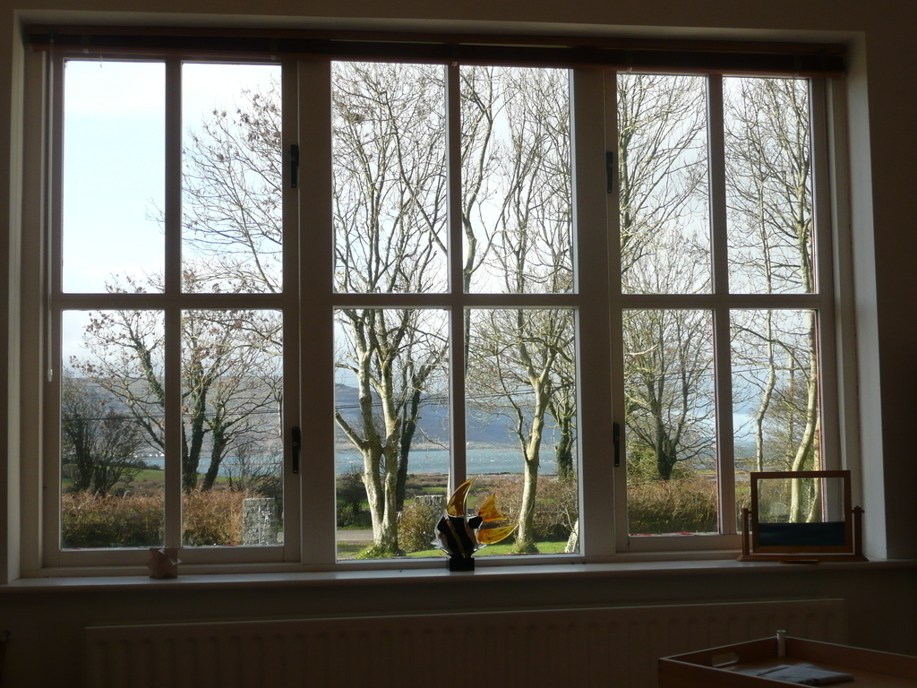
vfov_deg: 30.3
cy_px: 344
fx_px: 1272
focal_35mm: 48
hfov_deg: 39.7
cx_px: 458
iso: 100
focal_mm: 7.8
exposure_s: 1/160
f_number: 4.2
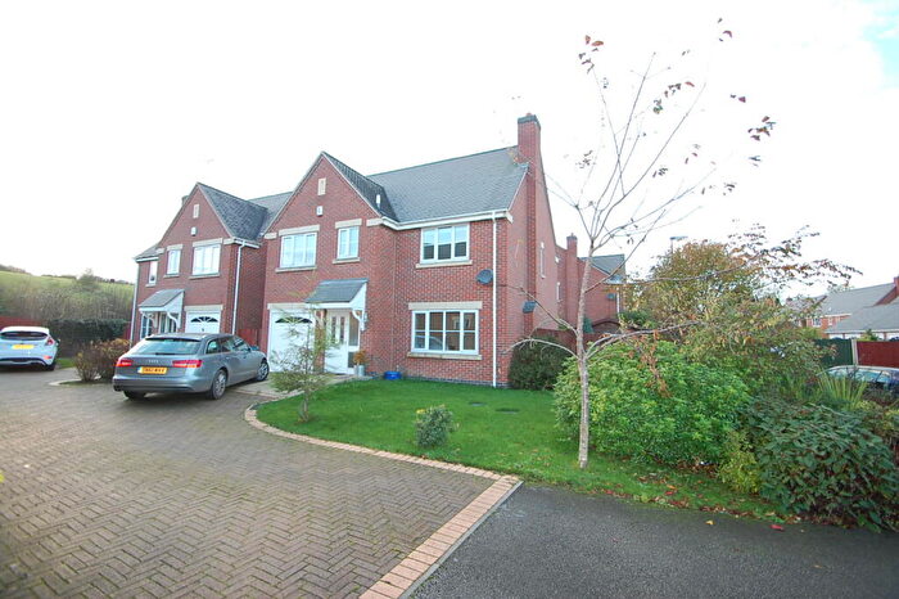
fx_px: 374
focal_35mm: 15
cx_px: 450
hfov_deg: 100.4
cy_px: 300
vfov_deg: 77.3
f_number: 3.5
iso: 400
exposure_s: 1/160
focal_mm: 10
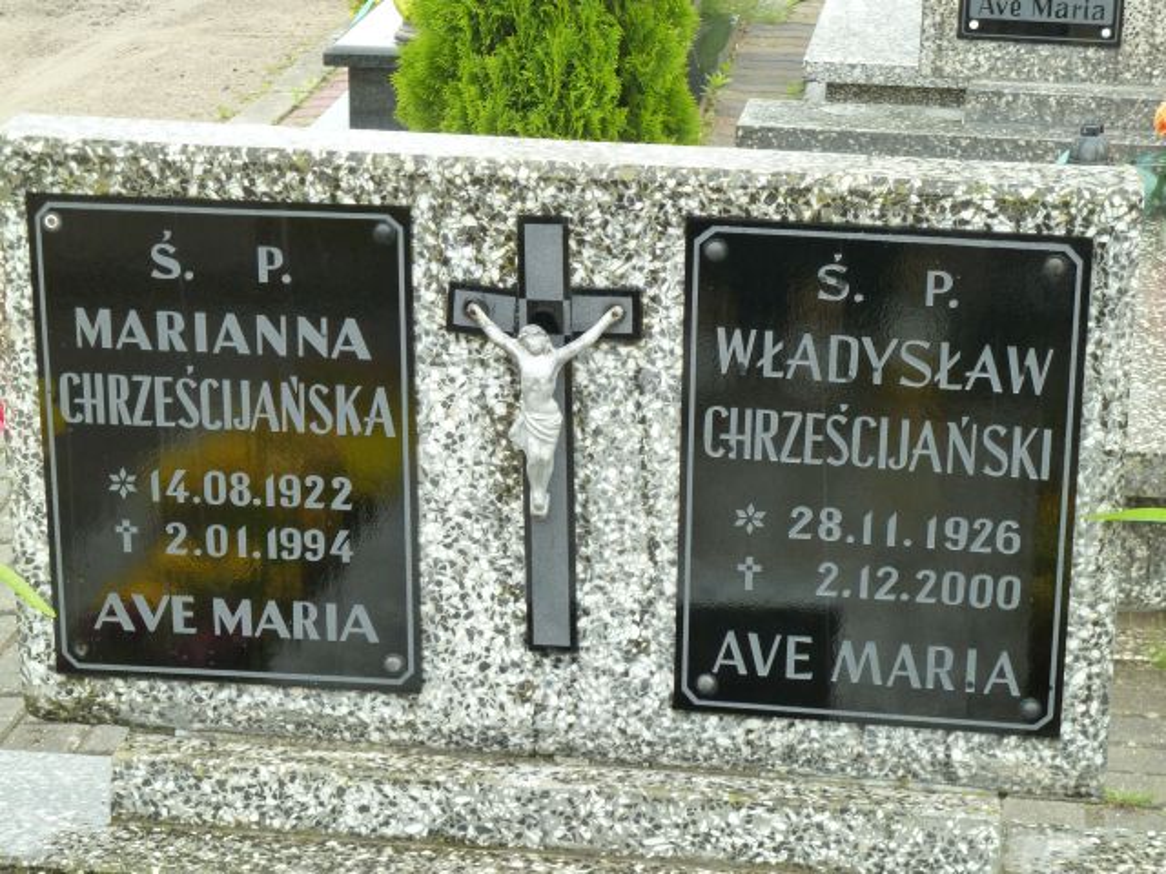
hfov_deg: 21.8
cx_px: 583
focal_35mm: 90
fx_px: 3032
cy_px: 437
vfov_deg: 16.4
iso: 125
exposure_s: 1/40
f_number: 4.3
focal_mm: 14.7
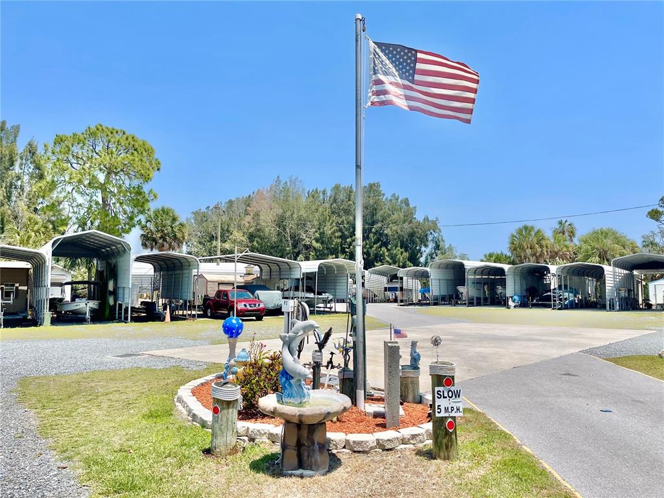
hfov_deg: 67.3
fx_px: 499
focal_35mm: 26
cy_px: 249
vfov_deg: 53.1
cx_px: 332
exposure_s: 1/4348
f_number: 1.6
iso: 32
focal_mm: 5.1
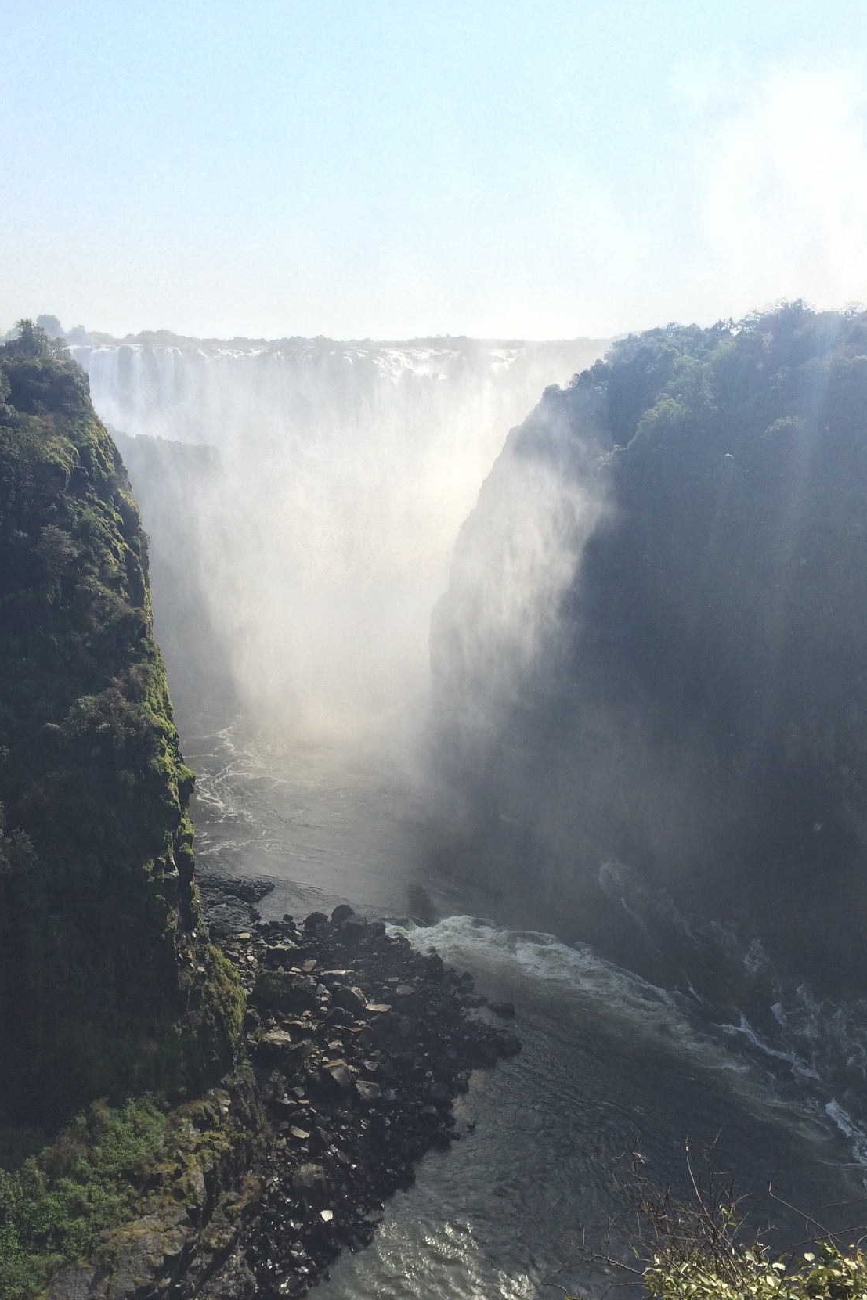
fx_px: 1120
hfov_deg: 42.3
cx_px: 410
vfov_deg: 60.3
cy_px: 666
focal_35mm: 31
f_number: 2.2
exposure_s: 1/1709
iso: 32
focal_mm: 4.15
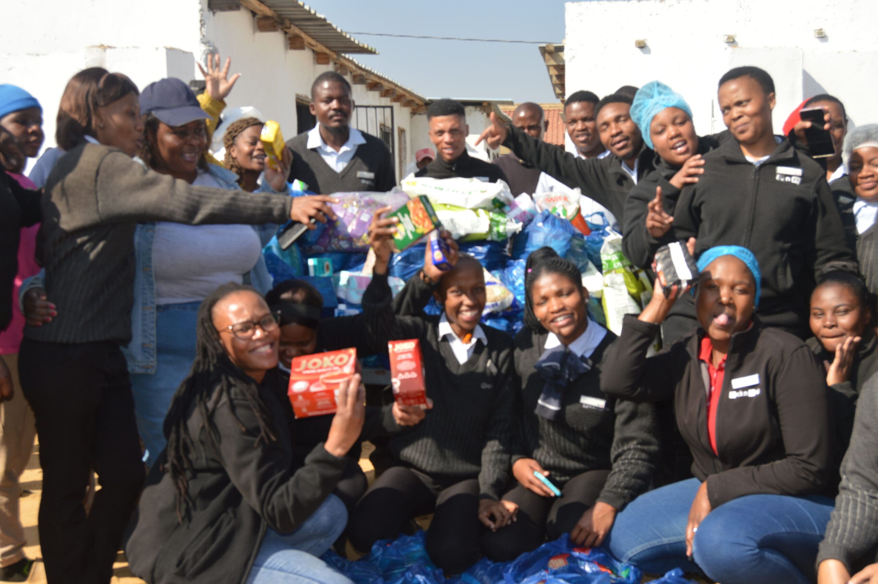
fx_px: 1023
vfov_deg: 31.8
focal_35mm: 42
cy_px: 292
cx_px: 439
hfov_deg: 46.4
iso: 100
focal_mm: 28
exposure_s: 1/200
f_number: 7.1
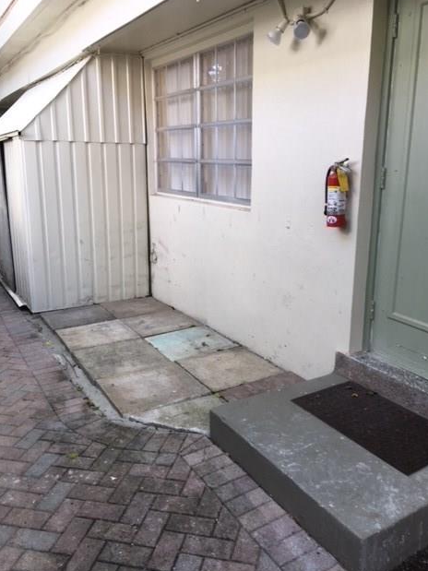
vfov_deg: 60.0
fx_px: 495
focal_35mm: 30
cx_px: 219
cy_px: 280
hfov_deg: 46.8
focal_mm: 4.15
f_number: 2.2
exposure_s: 1/120
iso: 40
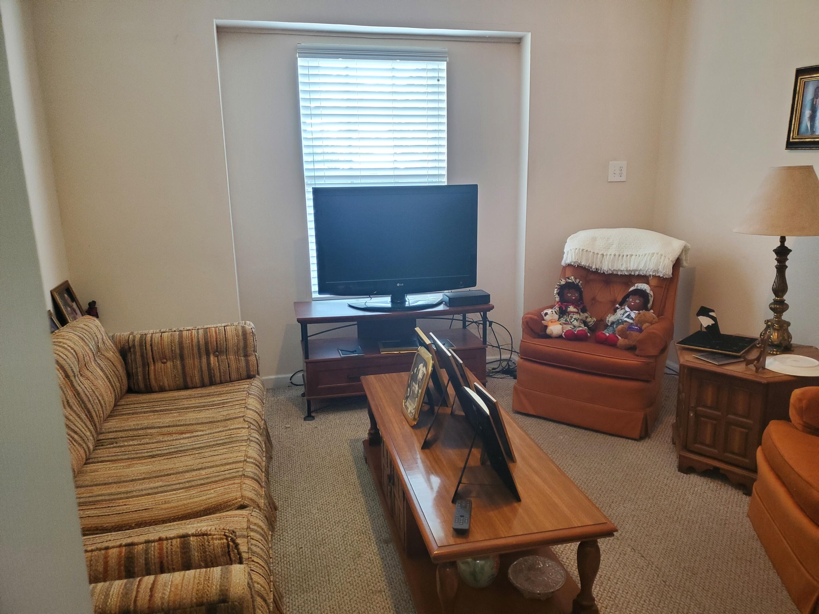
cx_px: 410
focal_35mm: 26
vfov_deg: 53.1
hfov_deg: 67.3
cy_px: 307
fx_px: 615
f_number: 1.5
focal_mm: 4.3
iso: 250
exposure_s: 1/60
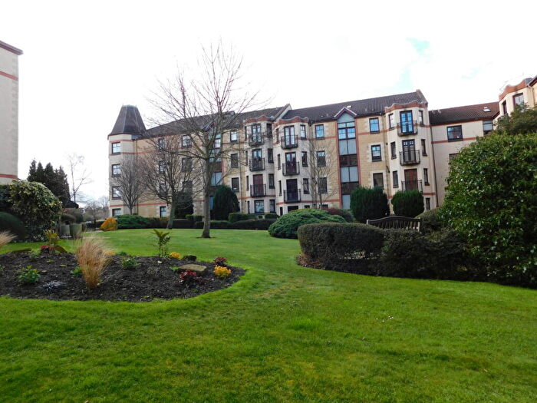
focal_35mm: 23
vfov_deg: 58.9
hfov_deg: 73.9
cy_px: 202
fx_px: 357
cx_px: 268
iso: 125
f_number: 3
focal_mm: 4
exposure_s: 1/400
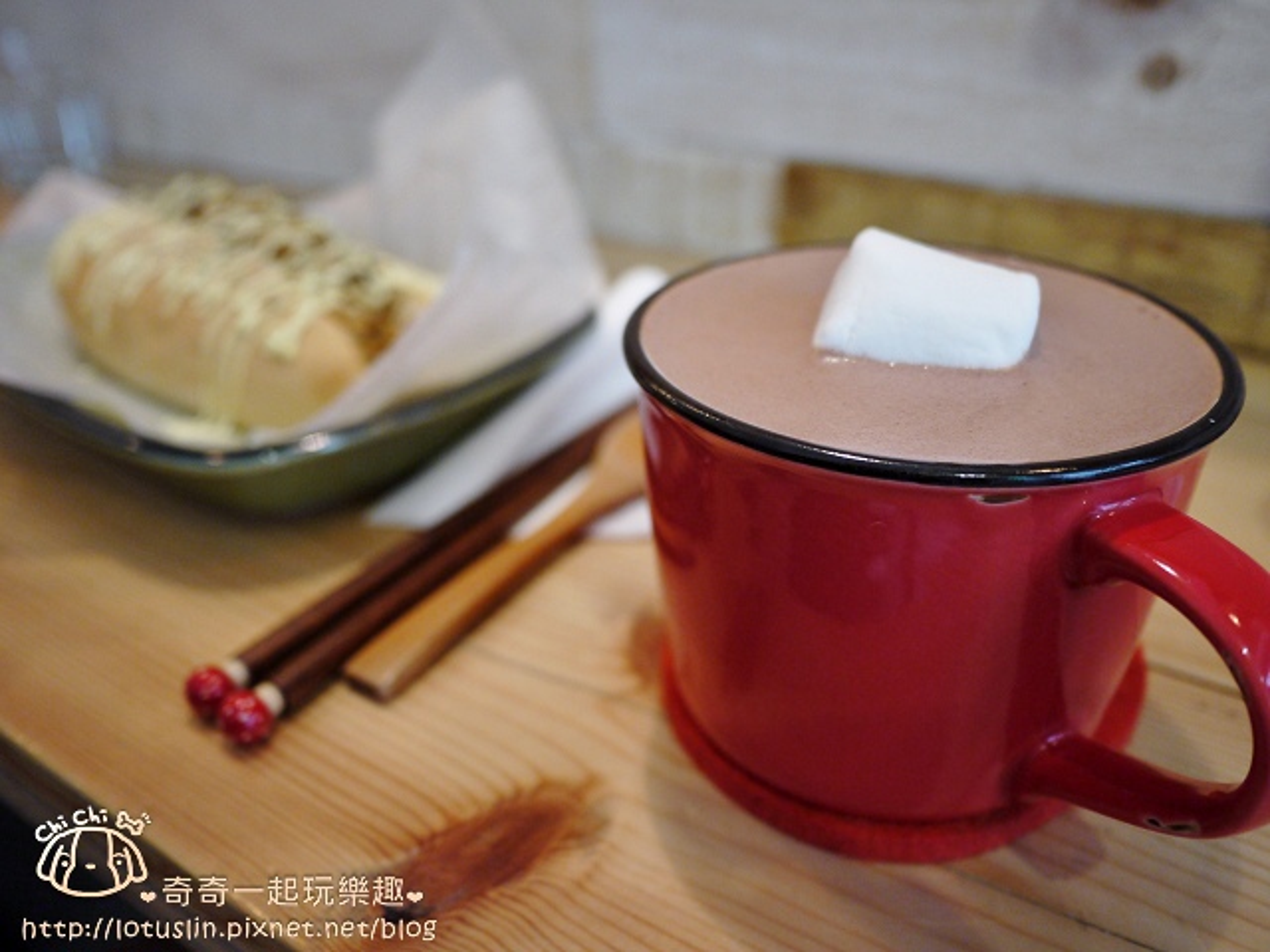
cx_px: 635
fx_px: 1027
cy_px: 476
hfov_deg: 63.4
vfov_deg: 49.7
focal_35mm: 28
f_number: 2.5
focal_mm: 14
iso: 400
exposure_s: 1/40
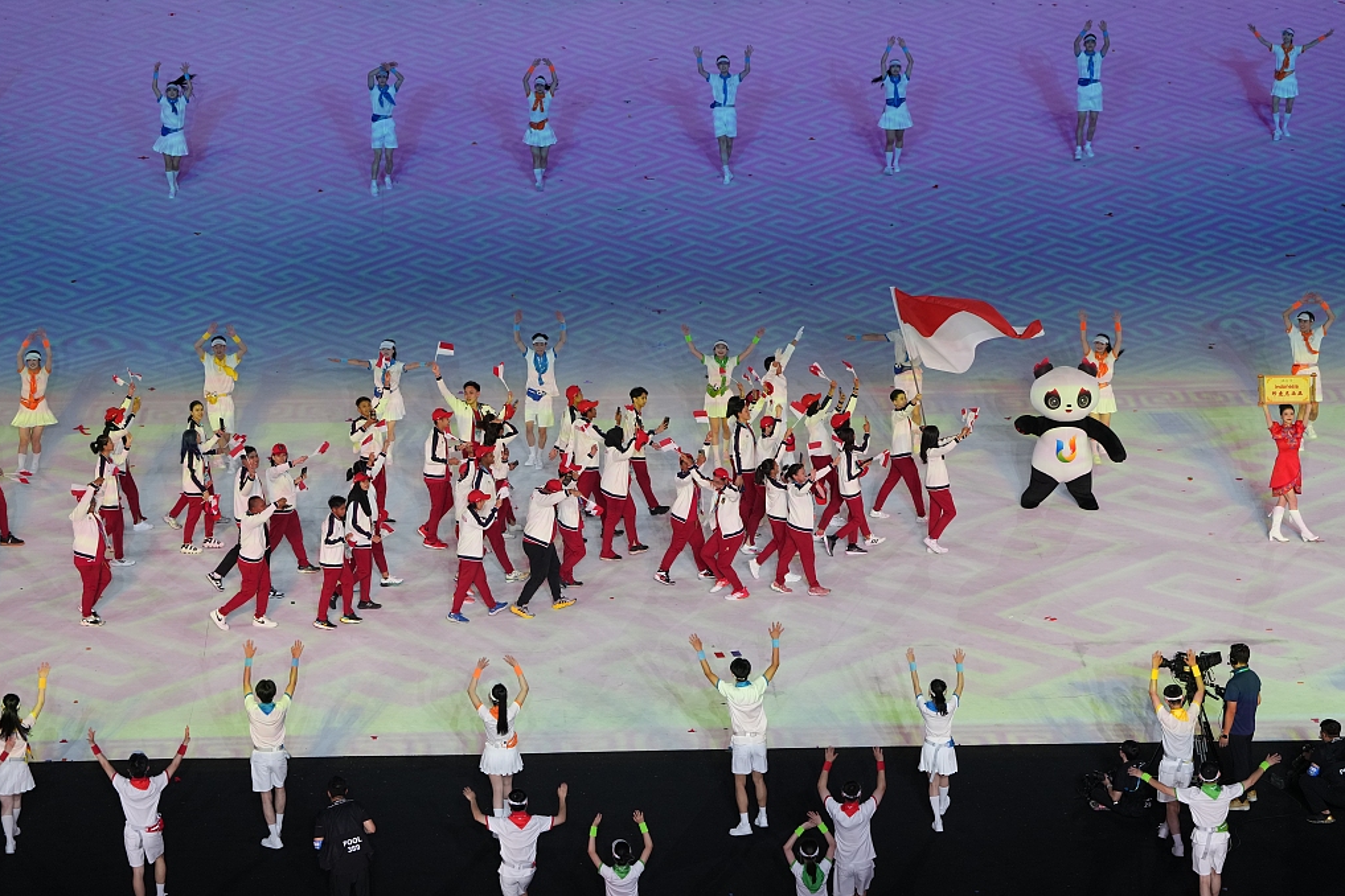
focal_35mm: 145
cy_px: 446
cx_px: 673
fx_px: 5417
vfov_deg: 9.5
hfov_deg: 14.2
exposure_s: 1/400
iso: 1250
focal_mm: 144
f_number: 3.5
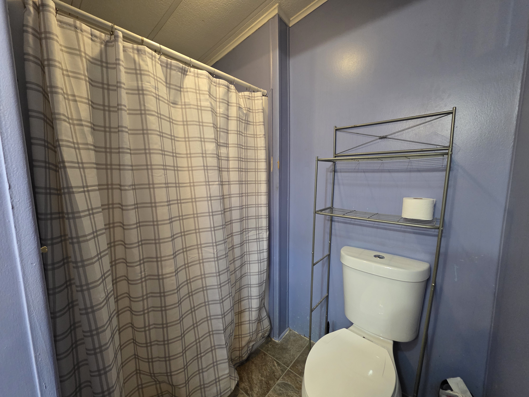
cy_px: 198
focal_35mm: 13
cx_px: 264
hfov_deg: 106.2
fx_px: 199
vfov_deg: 89.9
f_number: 1.9
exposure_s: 1/60
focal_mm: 2.2
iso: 640
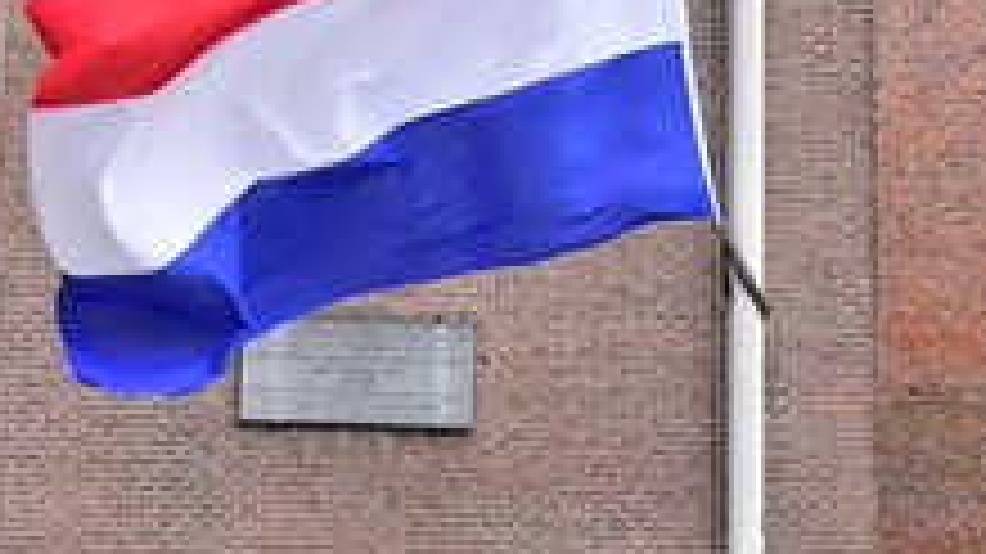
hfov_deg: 23.6
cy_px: 95
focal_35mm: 90
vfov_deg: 13.3
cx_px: 529
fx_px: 2364
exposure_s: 1/2500
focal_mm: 21
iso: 2000
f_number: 6.3
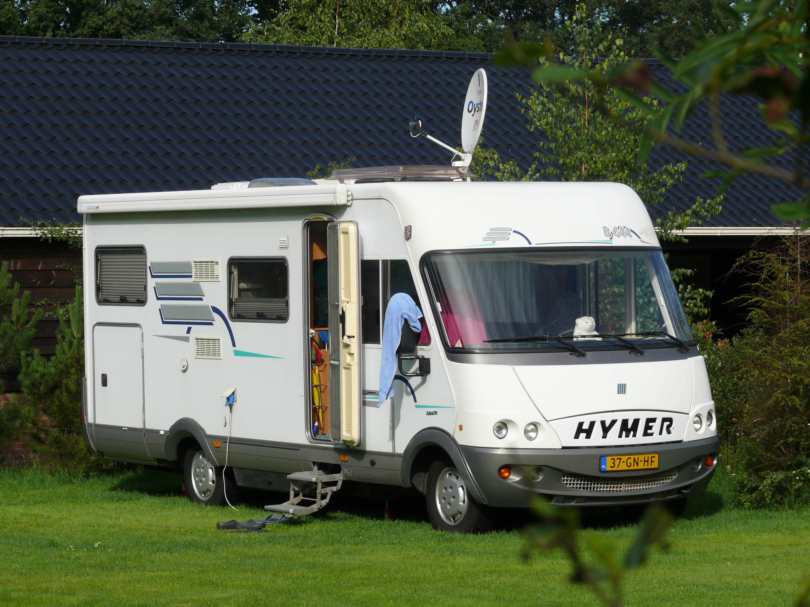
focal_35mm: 130
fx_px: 3042
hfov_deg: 15.2
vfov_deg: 11.4
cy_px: 304
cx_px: 405
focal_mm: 27.5
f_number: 5.6
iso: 100
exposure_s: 1/500
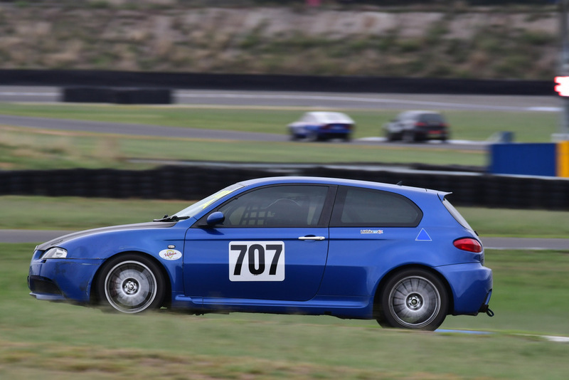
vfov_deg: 2.1
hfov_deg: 3.1
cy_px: 190
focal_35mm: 660
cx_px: 284
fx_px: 10435
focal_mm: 440
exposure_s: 1/160
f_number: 11
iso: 400
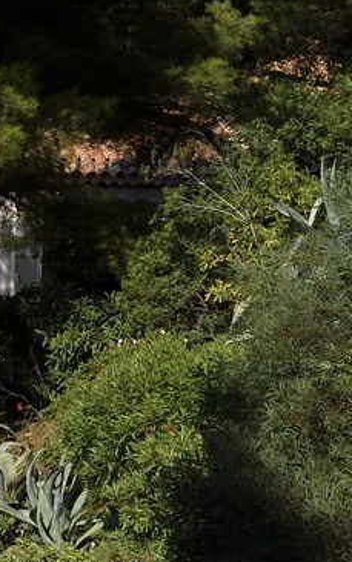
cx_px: -829
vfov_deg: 11.2
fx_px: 2868
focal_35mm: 187
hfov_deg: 6.3
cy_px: 137
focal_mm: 42
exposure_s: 1/250
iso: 200
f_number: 13
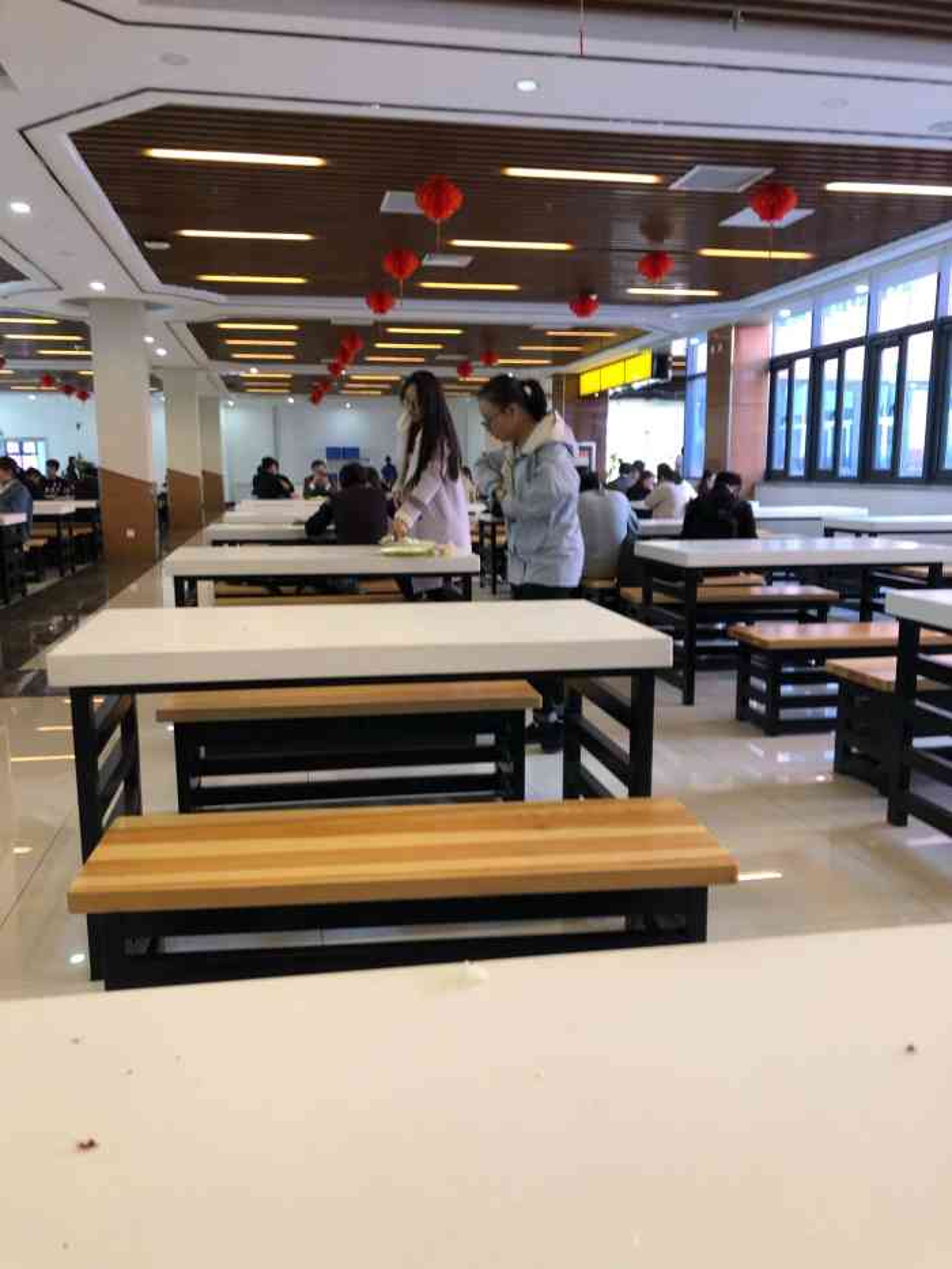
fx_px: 1026
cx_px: 476
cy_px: 634
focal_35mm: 28
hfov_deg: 49.8
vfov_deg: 63.4
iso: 50
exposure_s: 1/17
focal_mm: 4
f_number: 1.8
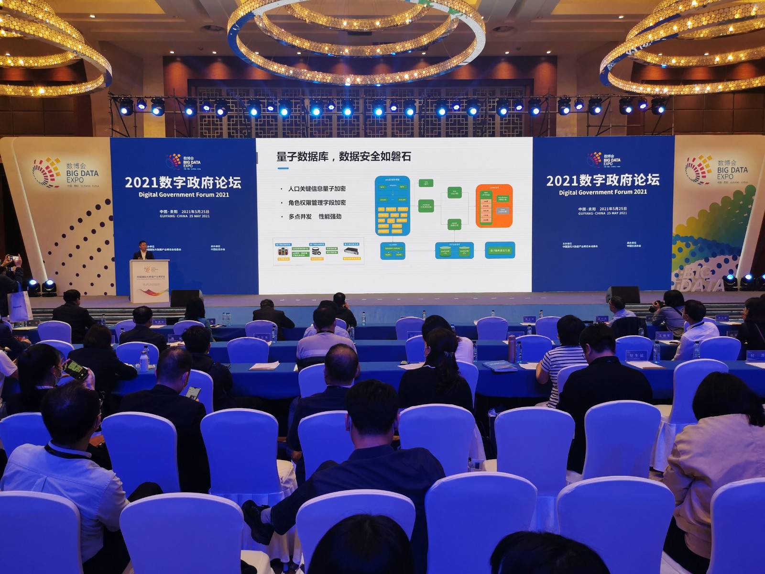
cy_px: 287
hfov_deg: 65.3
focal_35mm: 27
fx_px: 597
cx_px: 382
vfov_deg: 51.4
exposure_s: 1/120
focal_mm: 5.58
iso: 64
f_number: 1.8
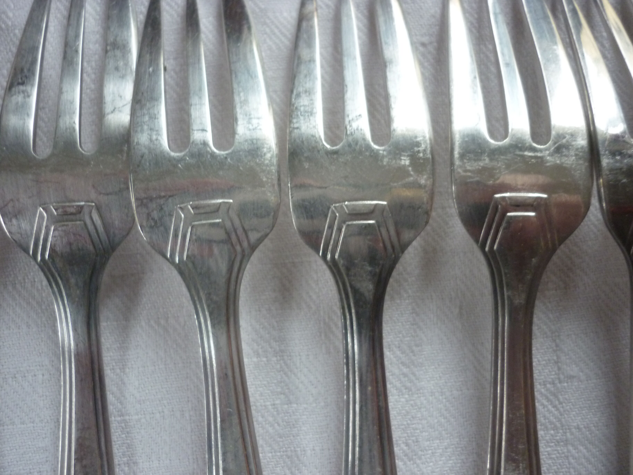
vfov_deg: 42.9
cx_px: 316
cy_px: 238
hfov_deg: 55.4
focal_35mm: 33
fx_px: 603
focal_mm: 5.5
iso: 250
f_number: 2.8
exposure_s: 1/30
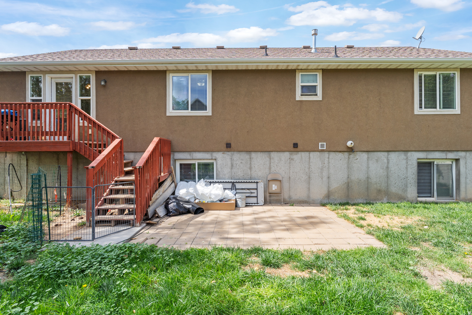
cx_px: 236
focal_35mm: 20
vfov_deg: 63.2
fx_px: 256
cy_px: 158
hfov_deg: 85.4
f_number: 9
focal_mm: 19.5
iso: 250
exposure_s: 1/250
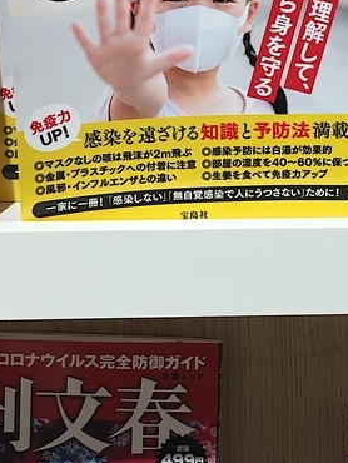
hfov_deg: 15.7
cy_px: 176
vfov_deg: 20.8
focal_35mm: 94
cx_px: 265
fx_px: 1259
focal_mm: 4.15
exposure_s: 1/30
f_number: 2.2
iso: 25
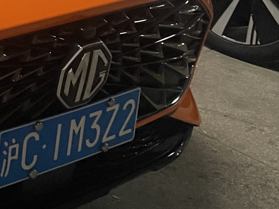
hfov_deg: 16.8
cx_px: -200
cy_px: -53
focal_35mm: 100
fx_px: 806
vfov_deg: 14.3
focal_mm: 4.2
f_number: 1.6
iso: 125
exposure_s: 1/97
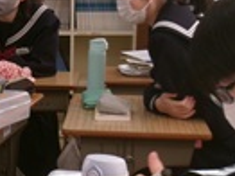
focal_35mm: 132
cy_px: 115
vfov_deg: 11.2
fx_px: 895
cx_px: -16
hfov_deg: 14.6
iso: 100
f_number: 4.5
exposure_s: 1/58
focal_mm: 6.4
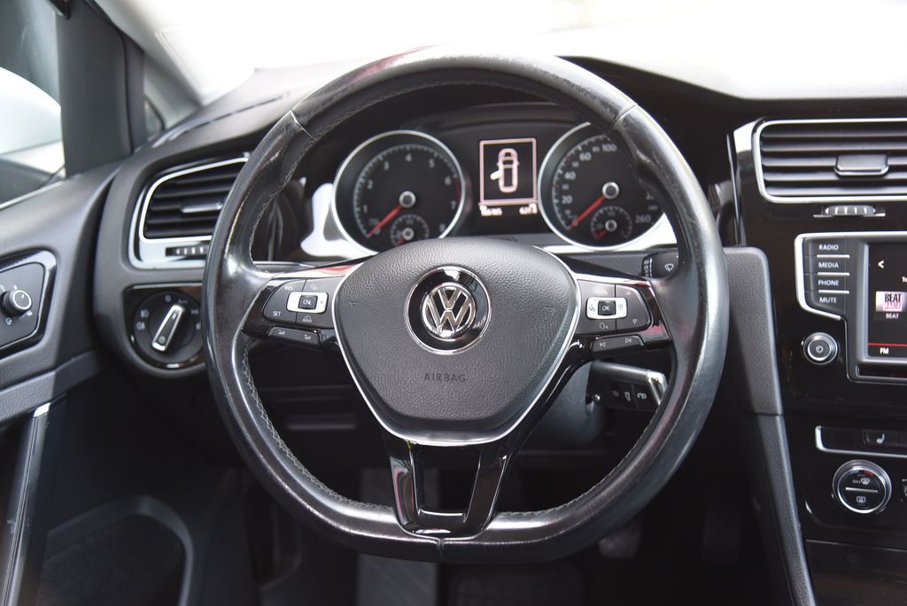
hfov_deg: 41.1
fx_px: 1210
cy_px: 303
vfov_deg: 28.1
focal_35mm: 48
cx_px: 454
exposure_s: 1/40
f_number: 4
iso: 500
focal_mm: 48
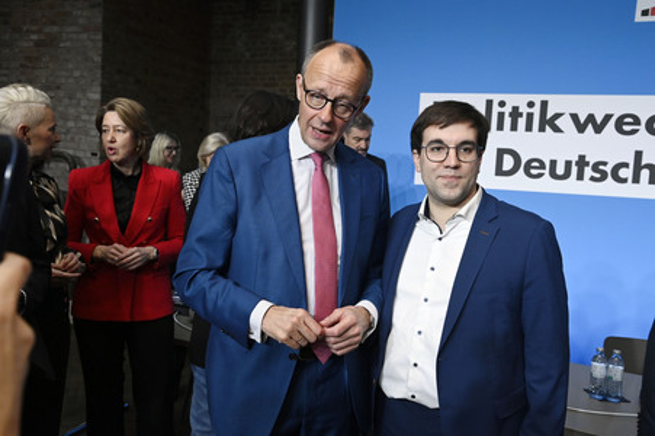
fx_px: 618
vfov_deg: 38.8
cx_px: 328
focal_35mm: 34
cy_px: 218
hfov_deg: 55.8
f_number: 6.3
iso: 3200
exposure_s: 1/250
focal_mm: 34
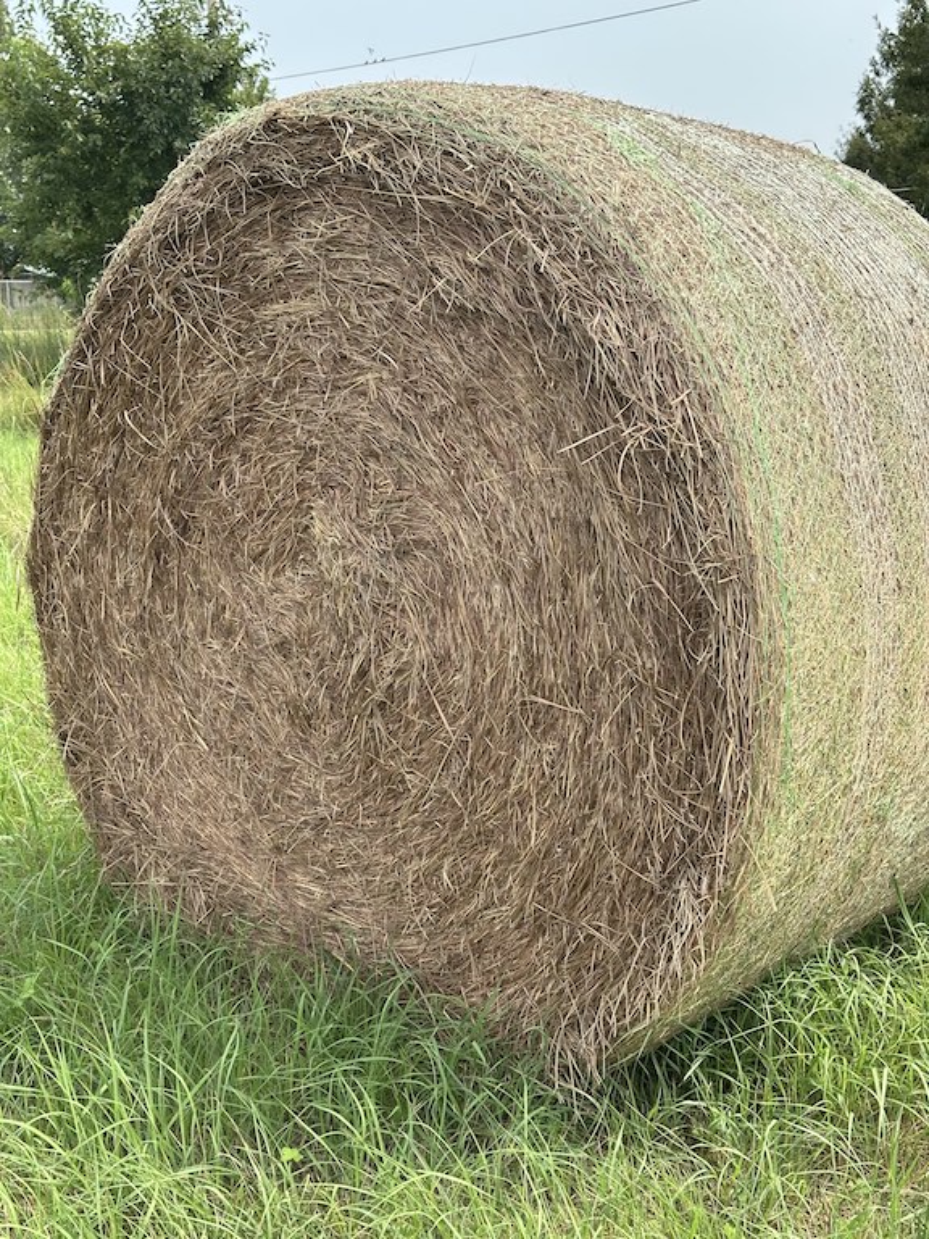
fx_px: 1718
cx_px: 464
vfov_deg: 39.7
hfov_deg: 30.3
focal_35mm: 48
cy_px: 620
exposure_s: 1/1453
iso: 64
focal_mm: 6.86
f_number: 1.78
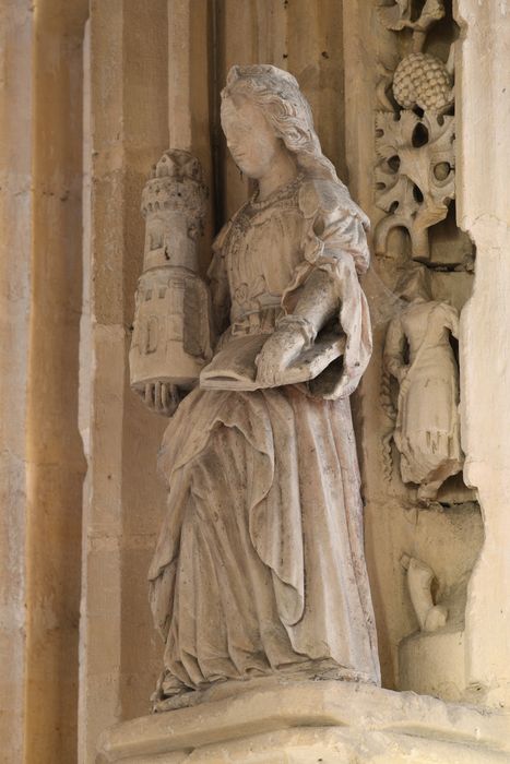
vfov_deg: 11.4
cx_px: 255
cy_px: 382
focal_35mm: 180
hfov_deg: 7.6
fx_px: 3823
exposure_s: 1.3
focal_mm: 180
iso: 64
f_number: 10
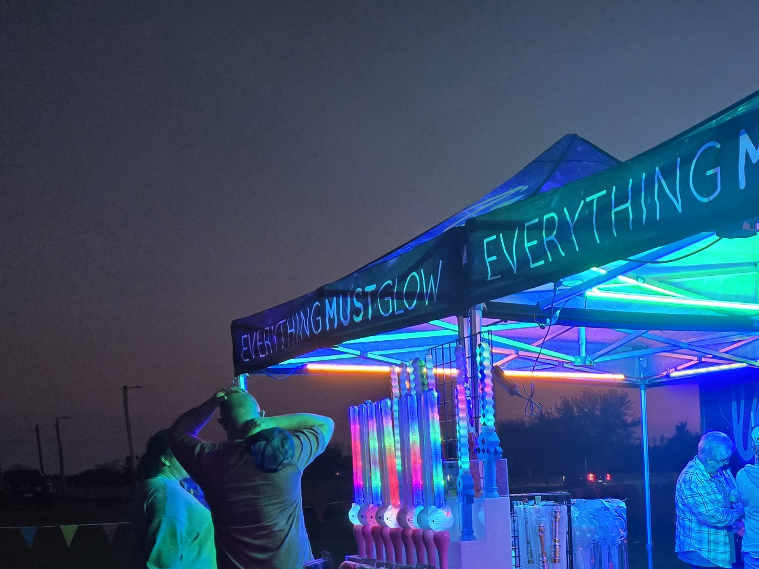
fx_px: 1053
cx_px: 682
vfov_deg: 28.2
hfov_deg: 37.1
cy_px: 582
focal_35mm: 48
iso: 500
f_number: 1.8
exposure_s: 1/120
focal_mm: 5.4
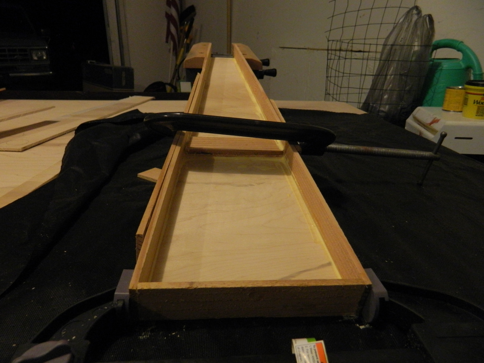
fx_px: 350
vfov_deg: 54.9
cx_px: 242
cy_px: 182
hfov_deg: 69.4
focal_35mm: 25
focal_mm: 4.5
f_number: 3.1
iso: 400
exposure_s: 1/30
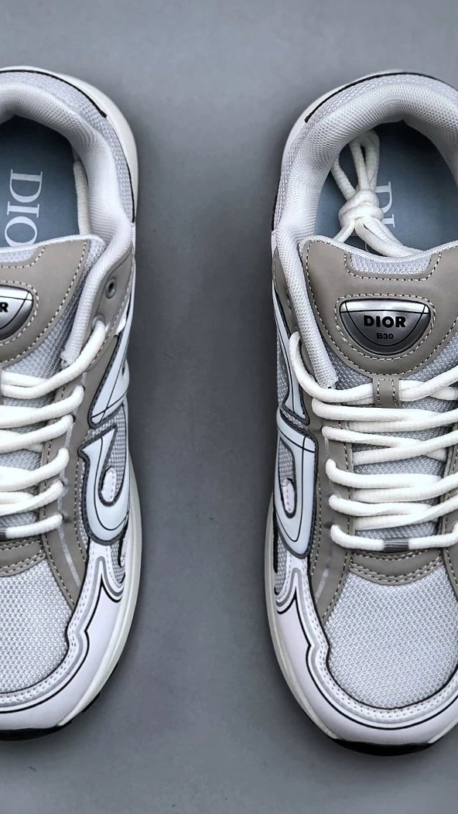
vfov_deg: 25.0
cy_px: 423
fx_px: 1835
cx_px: 171
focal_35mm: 85
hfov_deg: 14.2
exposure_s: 1/100
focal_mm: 6.6
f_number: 2.8
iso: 32
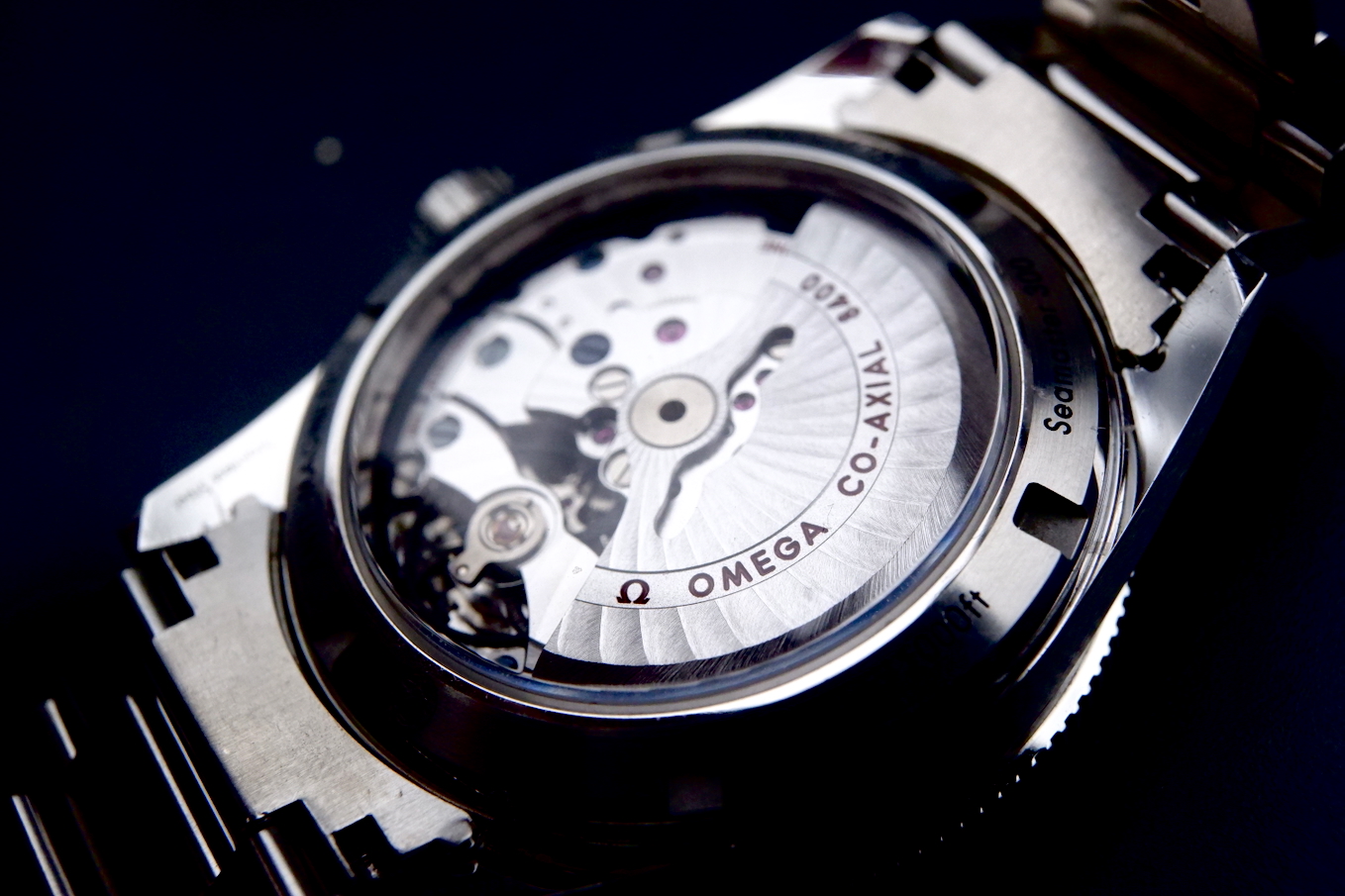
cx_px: 672
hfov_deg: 53.1
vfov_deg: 36.9
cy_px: 448
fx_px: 1345
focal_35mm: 36
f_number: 8
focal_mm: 24.3
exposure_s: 1/4000
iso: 6400
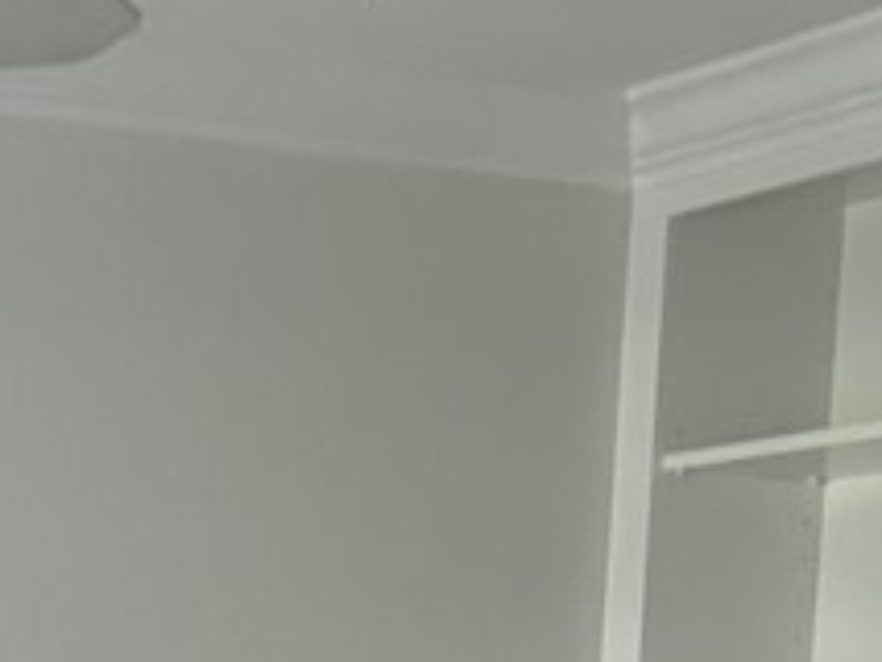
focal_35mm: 125
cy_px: 1502
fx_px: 3187
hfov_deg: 15.2
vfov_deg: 10.5
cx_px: -207
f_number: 1.5
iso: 200
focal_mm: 5.7
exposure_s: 1/60
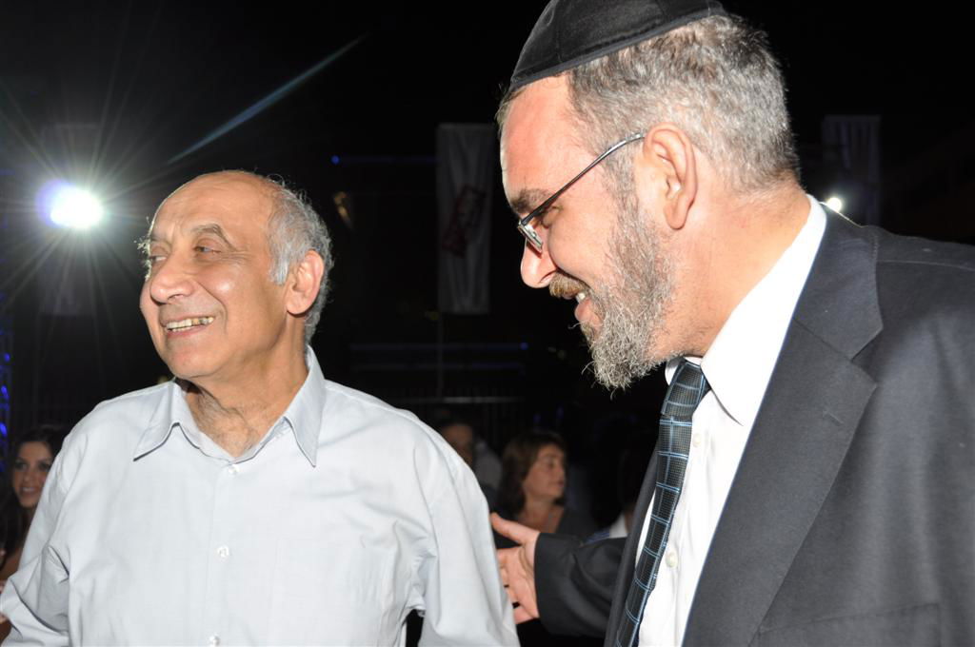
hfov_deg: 48.0
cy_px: 324
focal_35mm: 40
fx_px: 1095
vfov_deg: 32.9
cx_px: 488
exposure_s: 1/125
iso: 200
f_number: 5.6
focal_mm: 27
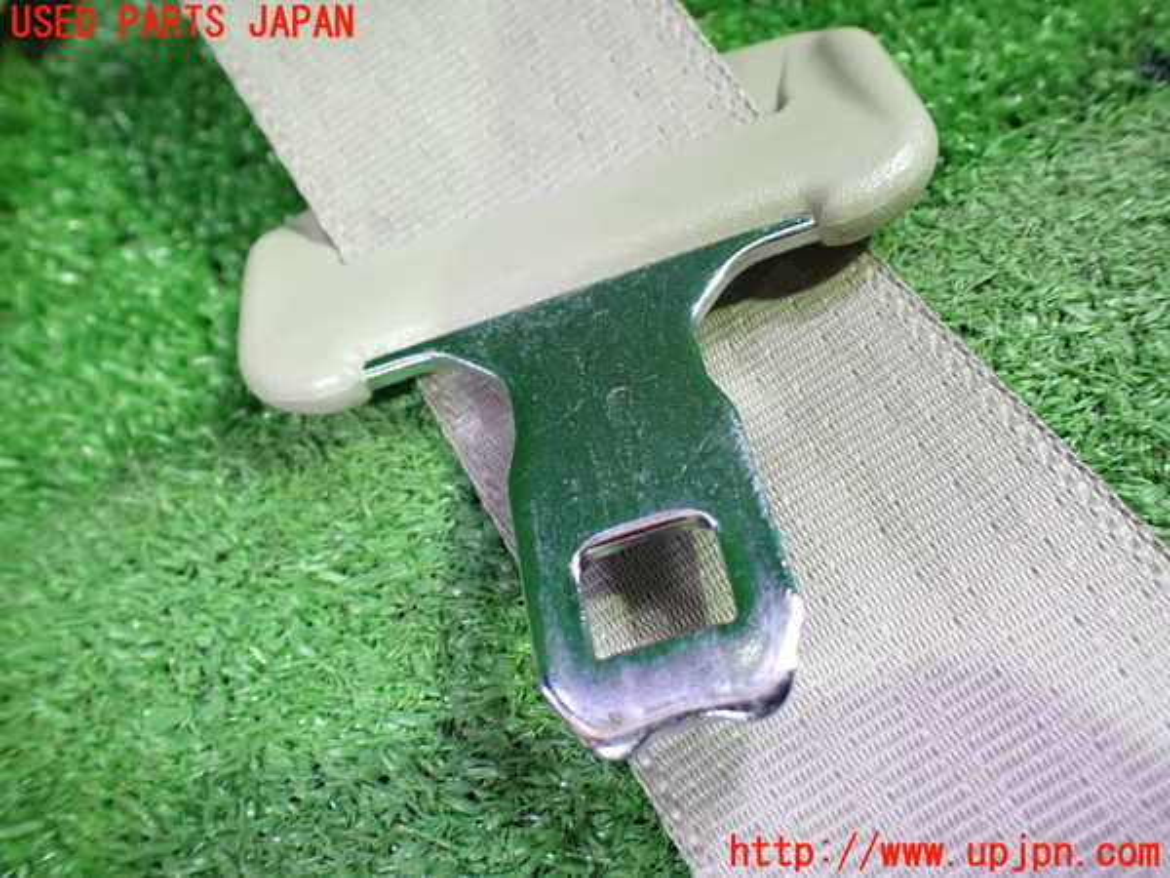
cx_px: 585
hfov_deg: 60.0
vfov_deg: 46.8
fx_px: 1014
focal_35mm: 30
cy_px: 439
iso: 800
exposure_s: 1/50
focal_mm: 5.4
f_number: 2.3
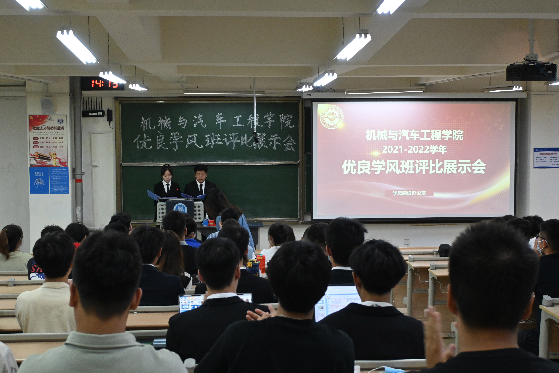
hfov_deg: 40.5
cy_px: 186
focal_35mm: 49
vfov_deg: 27.7
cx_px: 280
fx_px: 757
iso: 1600
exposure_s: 1/125
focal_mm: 32.5
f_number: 5
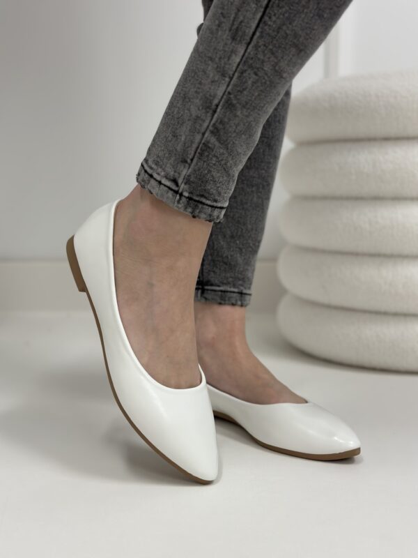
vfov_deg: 39.7
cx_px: 209
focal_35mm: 48
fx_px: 773
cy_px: 279
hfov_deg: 30.3
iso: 125
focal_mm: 6.86
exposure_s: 1/100
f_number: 1.78
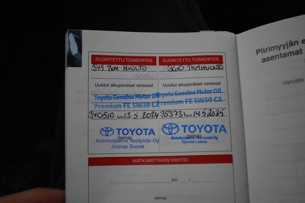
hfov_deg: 49.6
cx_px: 152
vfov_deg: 34.2
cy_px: 102
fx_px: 330
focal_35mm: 39
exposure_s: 1/125
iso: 2800
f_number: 4
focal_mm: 26
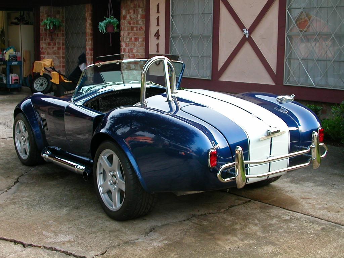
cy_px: 129
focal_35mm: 49
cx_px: 172
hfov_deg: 38.9
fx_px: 487
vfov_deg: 29.7
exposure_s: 1/85.6
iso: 100
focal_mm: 7.5
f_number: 3.2
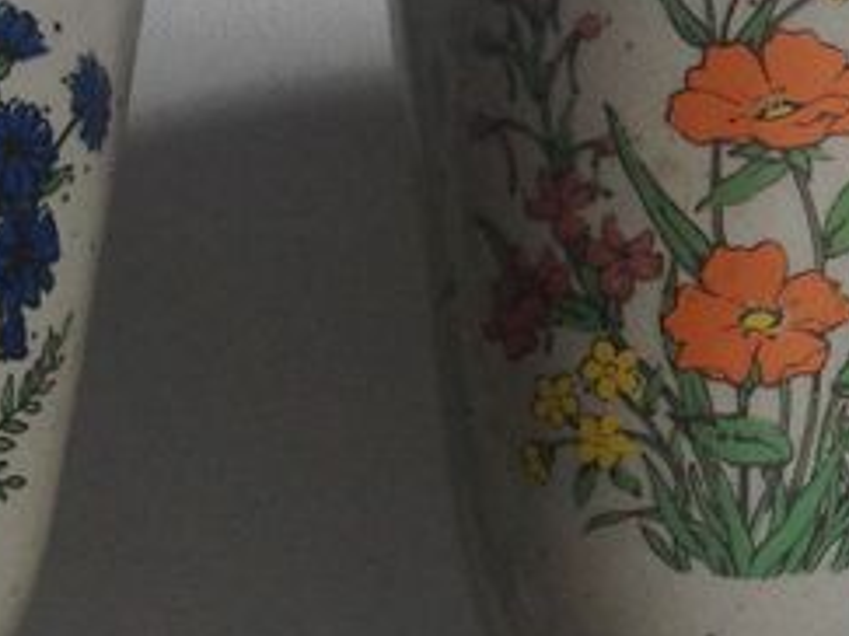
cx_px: 1135
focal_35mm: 144
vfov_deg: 10.3
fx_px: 3530
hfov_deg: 13.2
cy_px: 505
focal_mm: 4.28
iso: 50
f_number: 2.4
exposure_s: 1/159
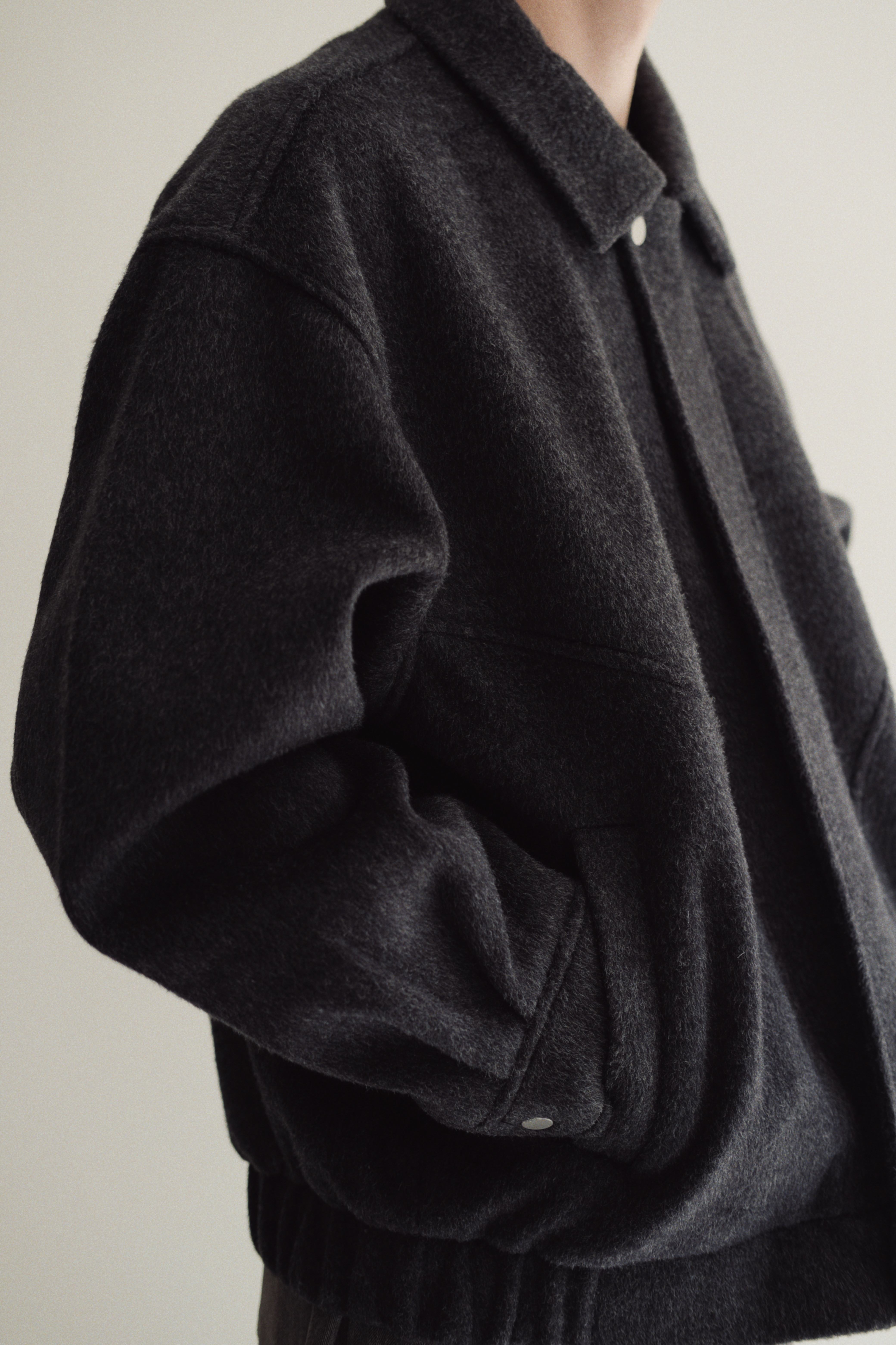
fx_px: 1979
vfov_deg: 37.5
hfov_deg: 25.5
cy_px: 672
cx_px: 448
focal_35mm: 53
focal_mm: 35
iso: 320
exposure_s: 1/140
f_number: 2.5
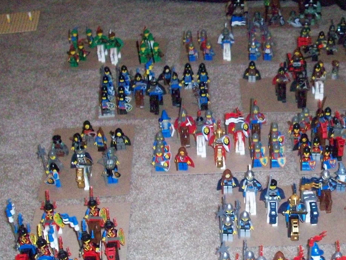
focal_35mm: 66
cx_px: 283
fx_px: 660
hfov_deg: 28.7
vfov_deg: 22.1
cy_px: 192
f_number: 2.8
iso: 400
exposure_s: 1/128
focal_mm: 6.2
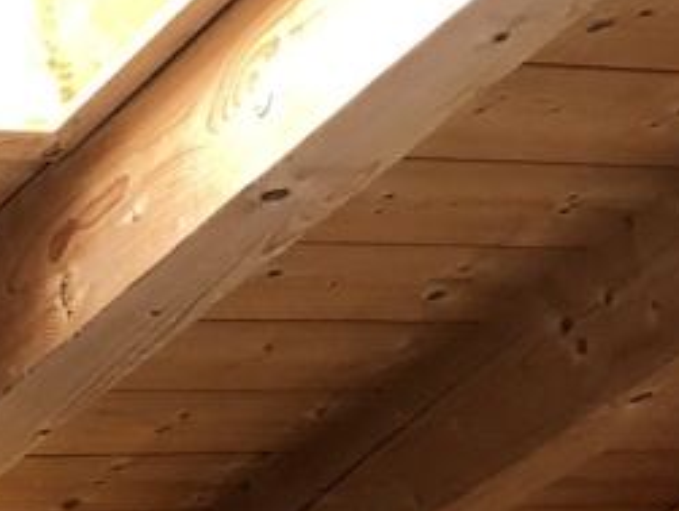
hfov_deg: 11.6
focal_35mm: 167
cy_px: 1021
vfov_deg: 8.5
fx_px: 3280
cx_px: -154
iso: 32
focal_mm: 3.99
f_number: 1.8
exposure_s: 1/20
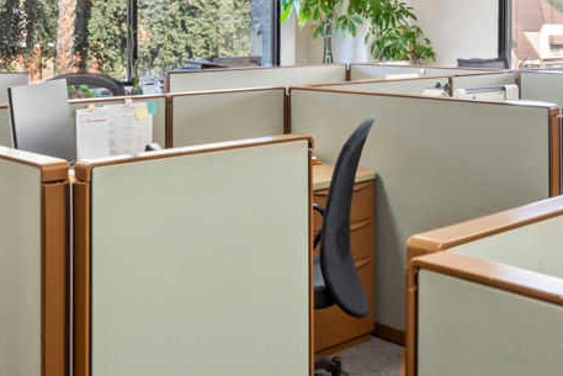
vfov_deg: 23.5
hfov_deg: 35.0
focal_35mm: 56
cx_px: 410
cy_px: 36
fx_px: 876
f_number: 6.3
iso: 100
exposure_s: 1/4
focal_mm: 16
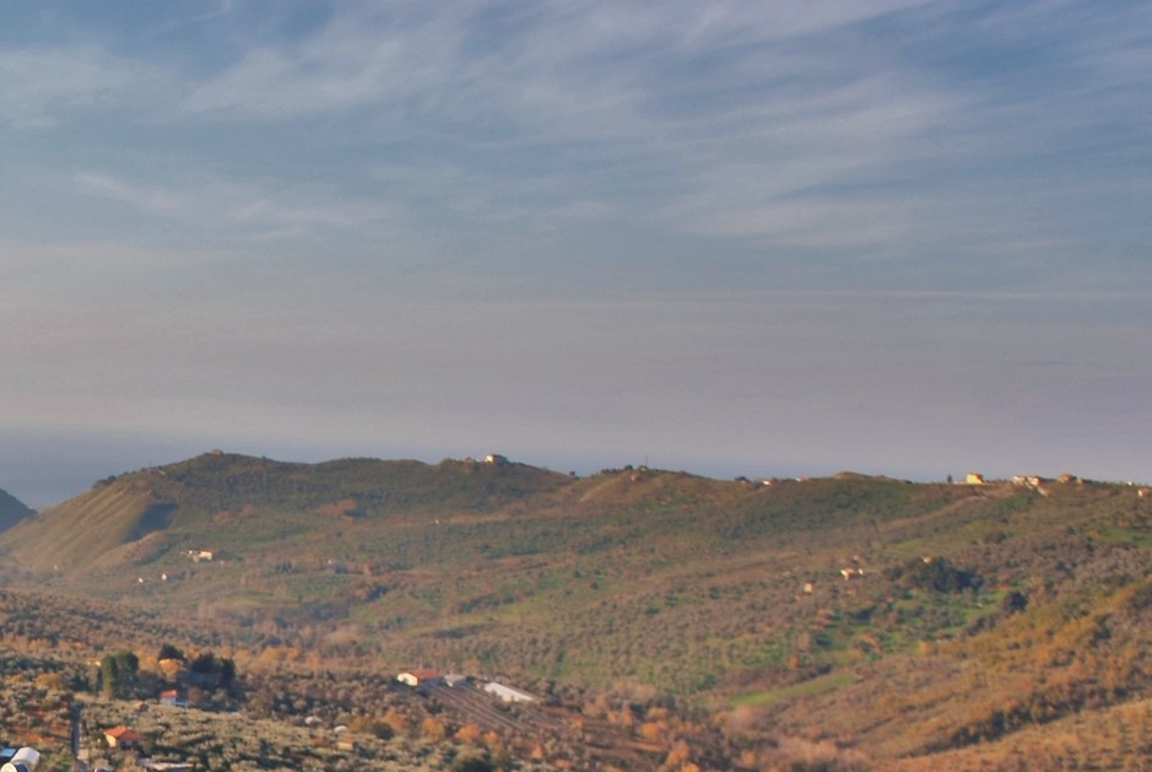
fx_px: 2211
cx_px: -99
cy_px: 715
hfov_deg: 26.9
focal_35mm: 69
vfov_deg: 19.4
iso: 100
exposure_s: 1/200
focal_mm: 18
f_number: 7.1
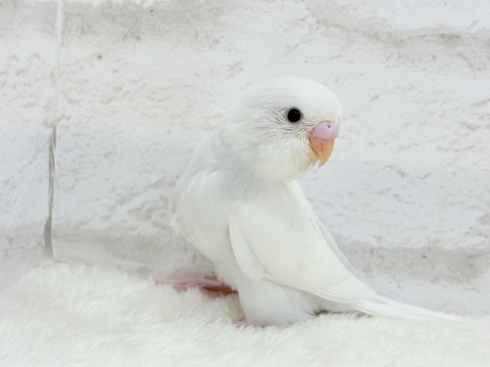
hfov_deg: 36.8
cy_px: 184
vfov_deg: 28.0
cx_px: 245
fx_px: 736
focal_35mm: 52
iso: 80
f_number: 1.6
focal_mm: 5.96
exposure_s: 1/100
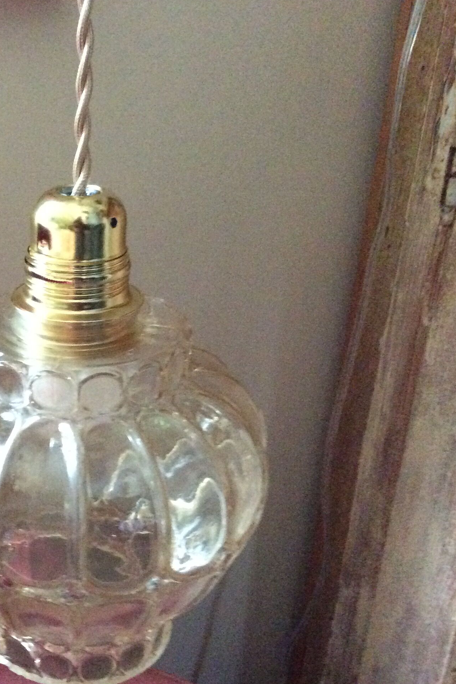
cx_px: 36
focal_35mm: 45
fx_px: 855
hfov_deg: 28.6
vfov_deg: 43.6
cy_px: 342
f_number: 2.4
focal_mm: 3.3
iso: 640
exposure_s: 1/17
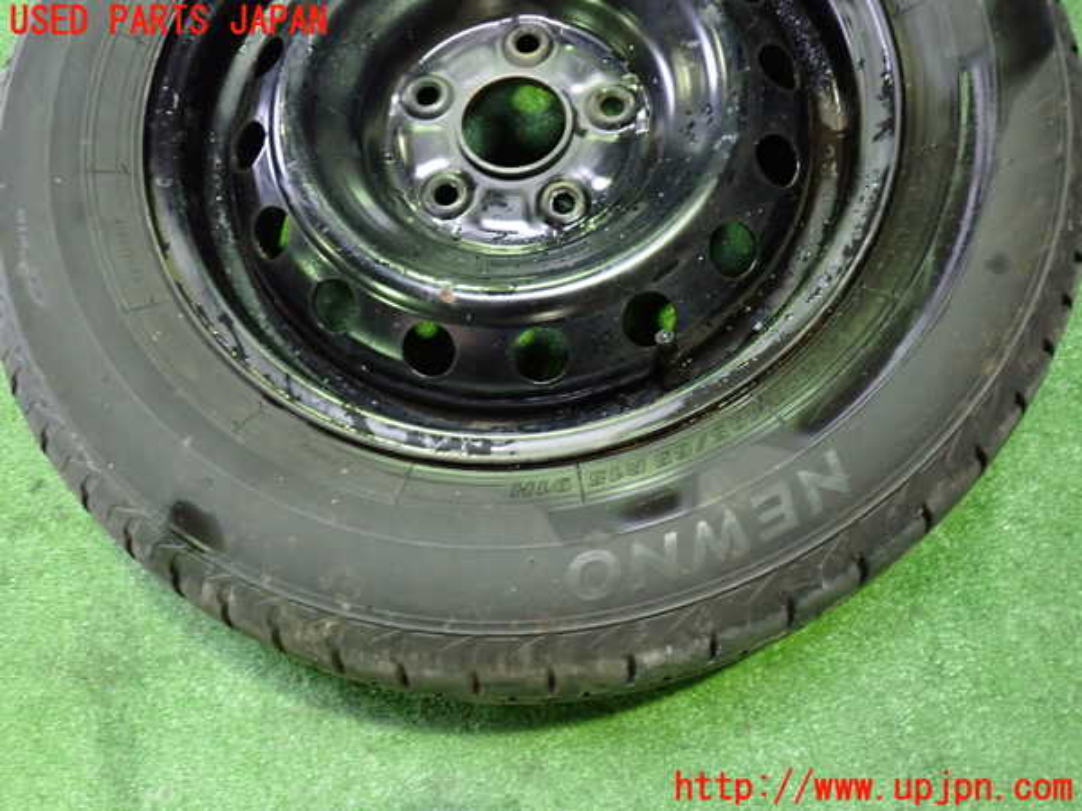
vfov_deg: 46.8
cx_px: 541
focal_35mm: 30
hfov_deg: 60.0
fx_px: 938
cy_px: 406
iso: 800
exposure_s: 1/25
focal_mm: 5.4
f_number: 2.3
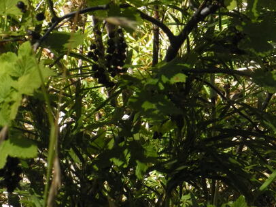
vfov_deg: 9.5
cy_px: -33
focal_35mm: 154
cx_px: 261
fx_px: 1227
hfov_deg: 12.7
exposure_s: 1/1000
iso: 400
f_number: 3.5
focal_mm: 13
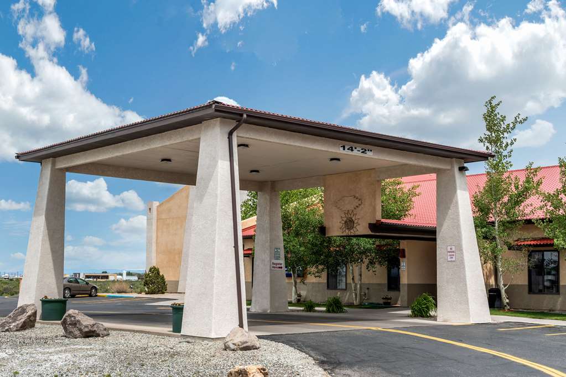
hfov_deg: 42.7
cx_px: 283
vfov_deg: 29.2
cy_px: 188
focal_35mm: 46
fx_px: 723
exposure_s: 1/500
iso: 250
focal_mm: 46
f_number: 9
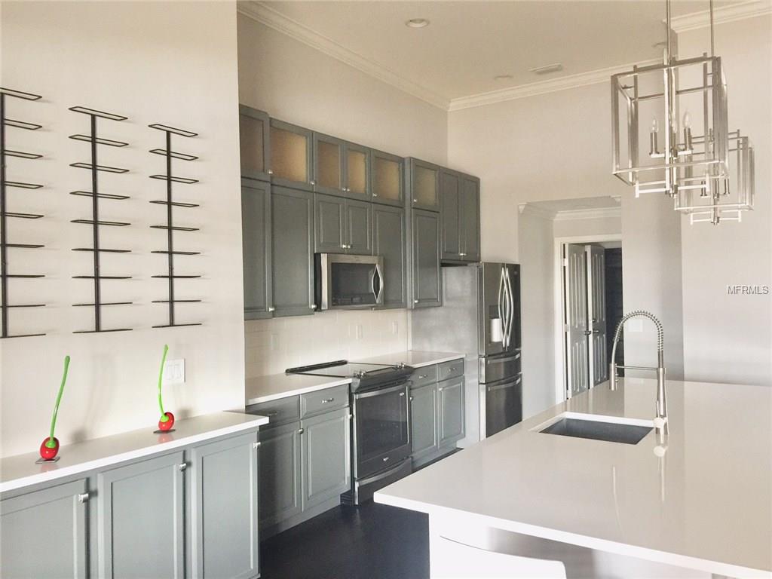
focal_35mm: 29
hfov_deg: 61.7
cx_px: 386
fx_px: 647
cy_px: 290
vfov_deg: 48.2
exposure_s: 1/8
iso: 100
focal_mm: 4.15
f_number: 2.2
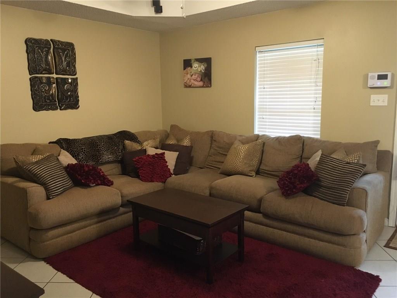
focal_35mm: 29
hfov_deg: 61.7
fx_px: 333
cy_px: 149
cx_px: 198
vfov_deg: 48.2
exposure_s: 1/15
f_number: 2.2
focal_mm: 4.15
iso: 250
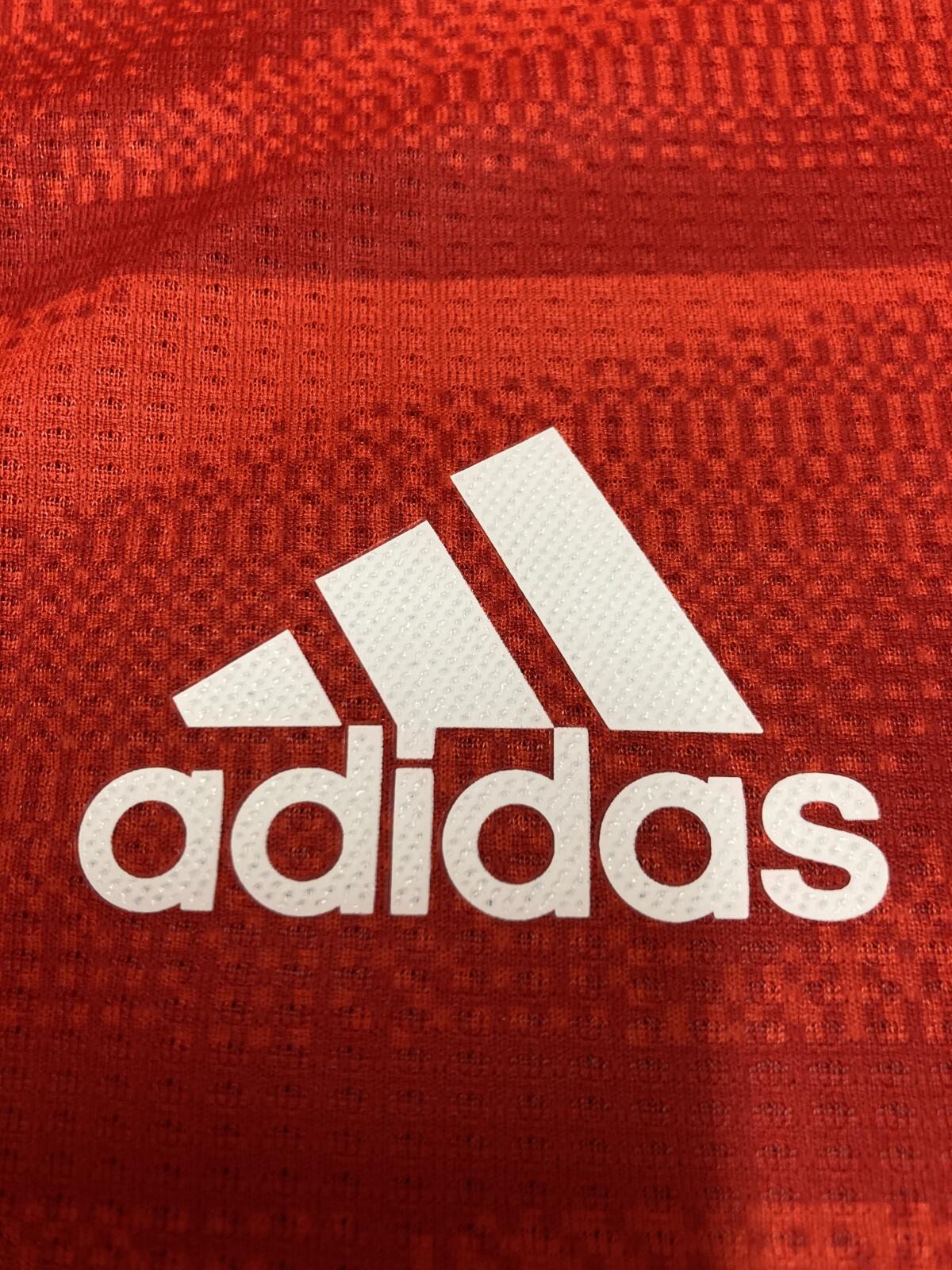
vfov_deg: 63.4
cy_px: 635
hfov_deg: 49.7
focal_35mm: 28
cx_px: 476
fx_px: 1027
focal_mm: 3.99
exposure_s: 1/50
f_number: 1.8
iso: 160
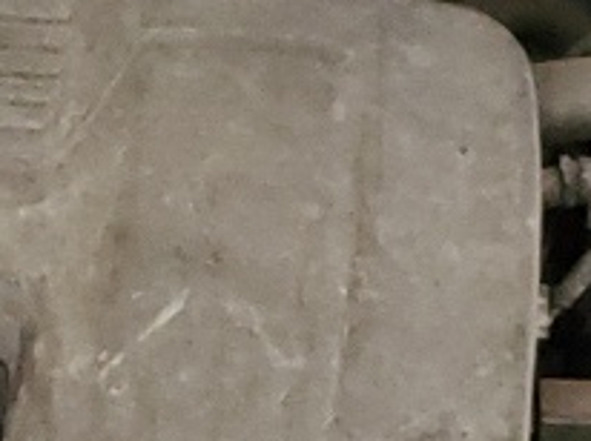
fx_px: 3445
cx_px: 293
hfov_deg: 9.8
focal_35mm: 202
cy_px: 845
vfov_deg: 7.1
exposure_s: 1/15
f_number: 1.5
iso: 366
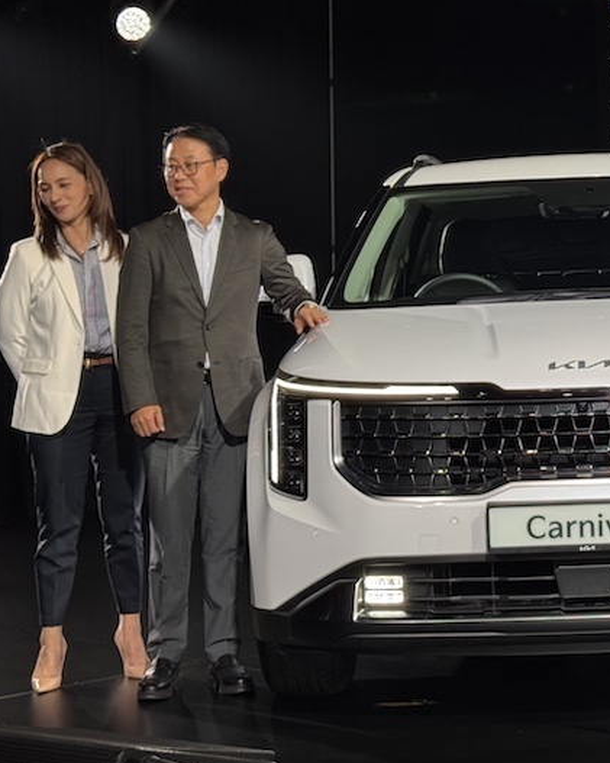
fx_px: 2008
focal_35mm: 89
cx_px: 578
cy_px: 226
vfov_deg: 21.4
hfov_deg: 17.0
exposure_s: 1/113
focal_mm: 6.76
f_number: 1.78
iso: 80
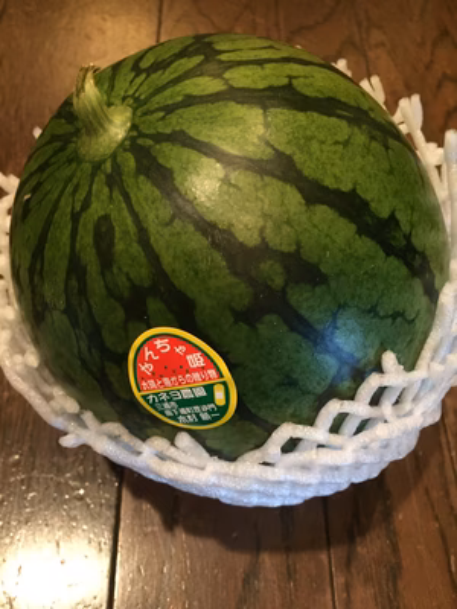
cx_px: 228
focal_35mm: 29
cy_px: 304
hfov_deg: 48.2
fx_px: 510
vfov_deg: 61.7
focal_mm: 4.15
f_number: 2.2
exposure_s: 1/15
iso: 250
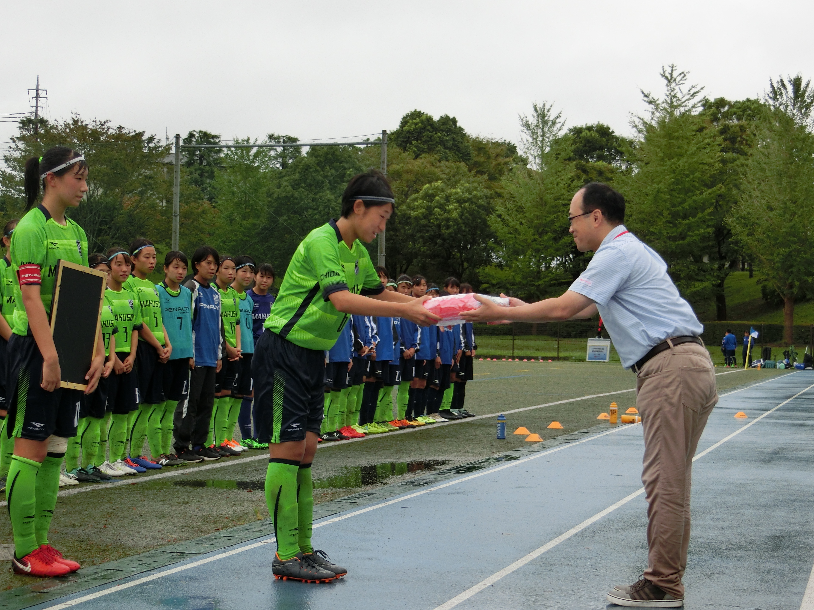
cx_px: 407
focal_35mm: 70
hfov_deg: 27.8
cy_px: 305
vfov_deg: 21.0
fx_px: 1646
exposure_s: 1/125
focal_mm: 12.4
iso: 125
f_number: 5.2
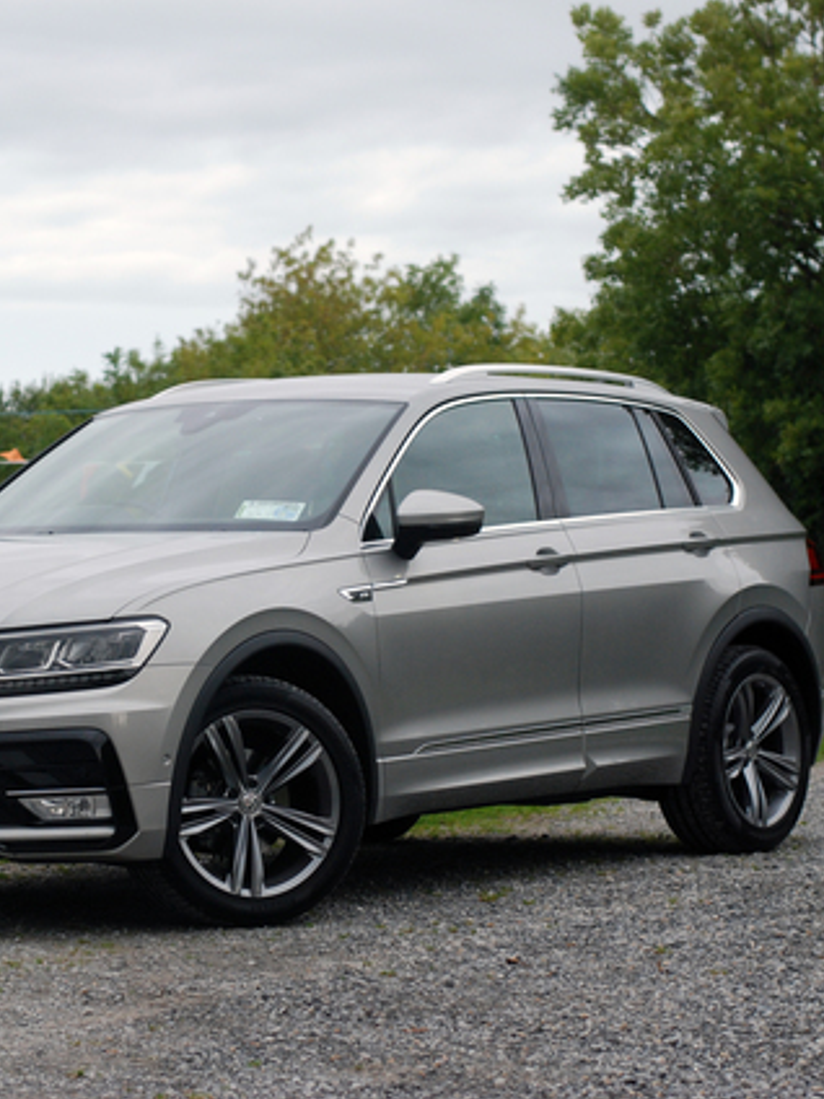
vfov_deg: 18.0
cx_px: 259
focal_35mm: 109
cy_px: 550
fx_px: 3460
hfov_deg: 13.6
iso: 400
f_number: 4
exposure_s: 1/60
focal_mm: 50
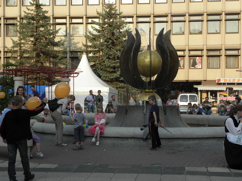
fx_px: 440
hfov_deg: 30.7
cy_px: 90
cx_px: 121
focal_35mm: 63
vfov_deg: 23.3
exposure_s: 1/125
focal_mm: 11.39
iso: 64
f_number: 5.6
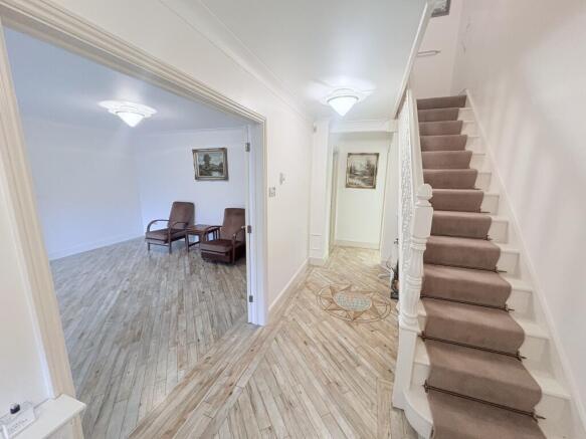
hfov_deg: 102.1
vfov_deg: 85.7
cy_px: 220
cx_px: 293
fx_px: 237
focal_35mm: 14
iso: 400
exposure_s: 1/50
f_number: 2.2
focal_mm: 2.22
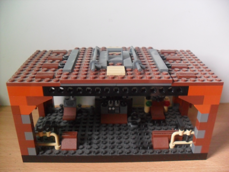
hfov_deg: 52.6
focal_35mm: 35
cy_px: 86
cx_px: 114
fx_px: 232
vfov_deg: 40.7
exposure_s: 1/15
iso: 320
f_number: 3
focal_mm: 6.3
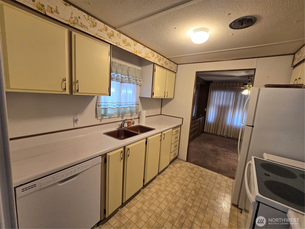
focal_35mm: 13
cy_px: 114
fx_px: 115
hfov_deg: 106.2
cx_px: 152
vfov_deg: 89.9
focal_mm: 2.2
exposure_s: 1/60
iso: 250
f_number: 2.2
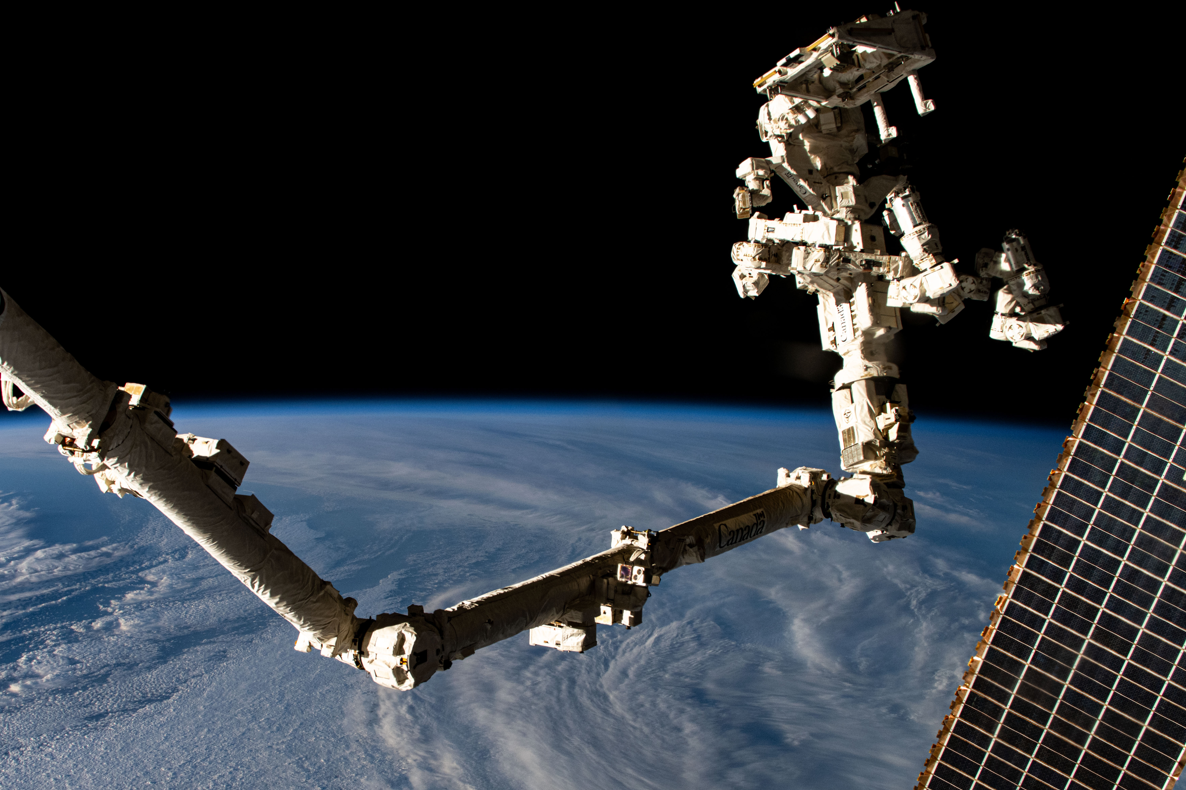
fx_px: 2273
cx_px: 530
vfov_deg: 19.7
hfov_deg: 29.2
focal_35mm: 69
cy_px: 494
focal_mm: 50
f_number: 13
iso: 640
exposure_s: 1/1000
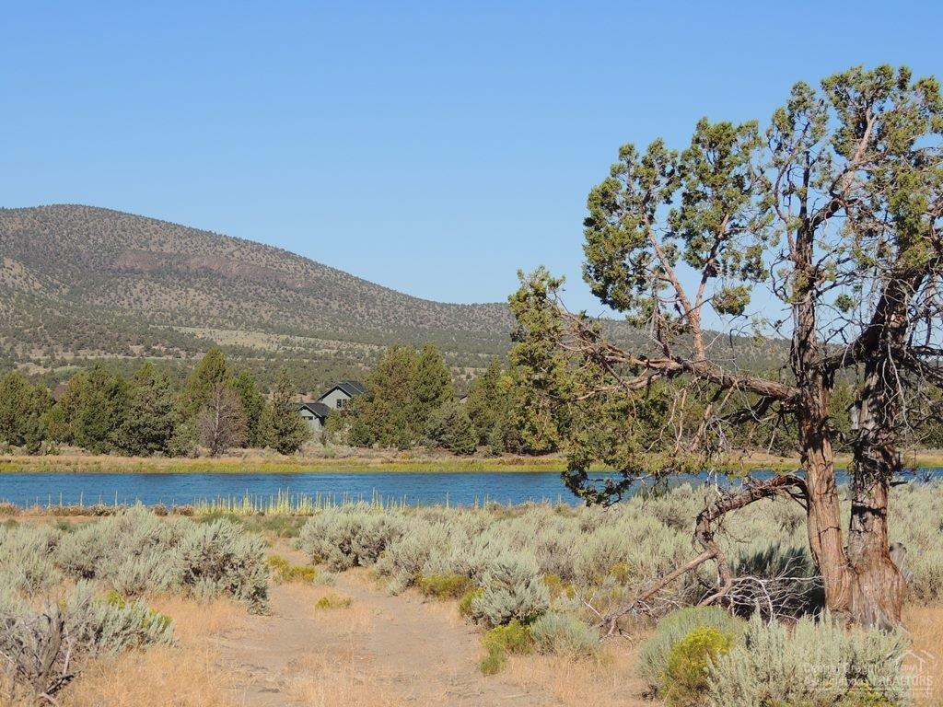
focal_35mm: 85
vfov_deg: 17.4
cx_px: 472
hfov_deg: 23.0
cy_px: 354
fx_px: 2316
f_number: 4
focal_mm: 15.1
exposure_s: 1/1000
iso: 100
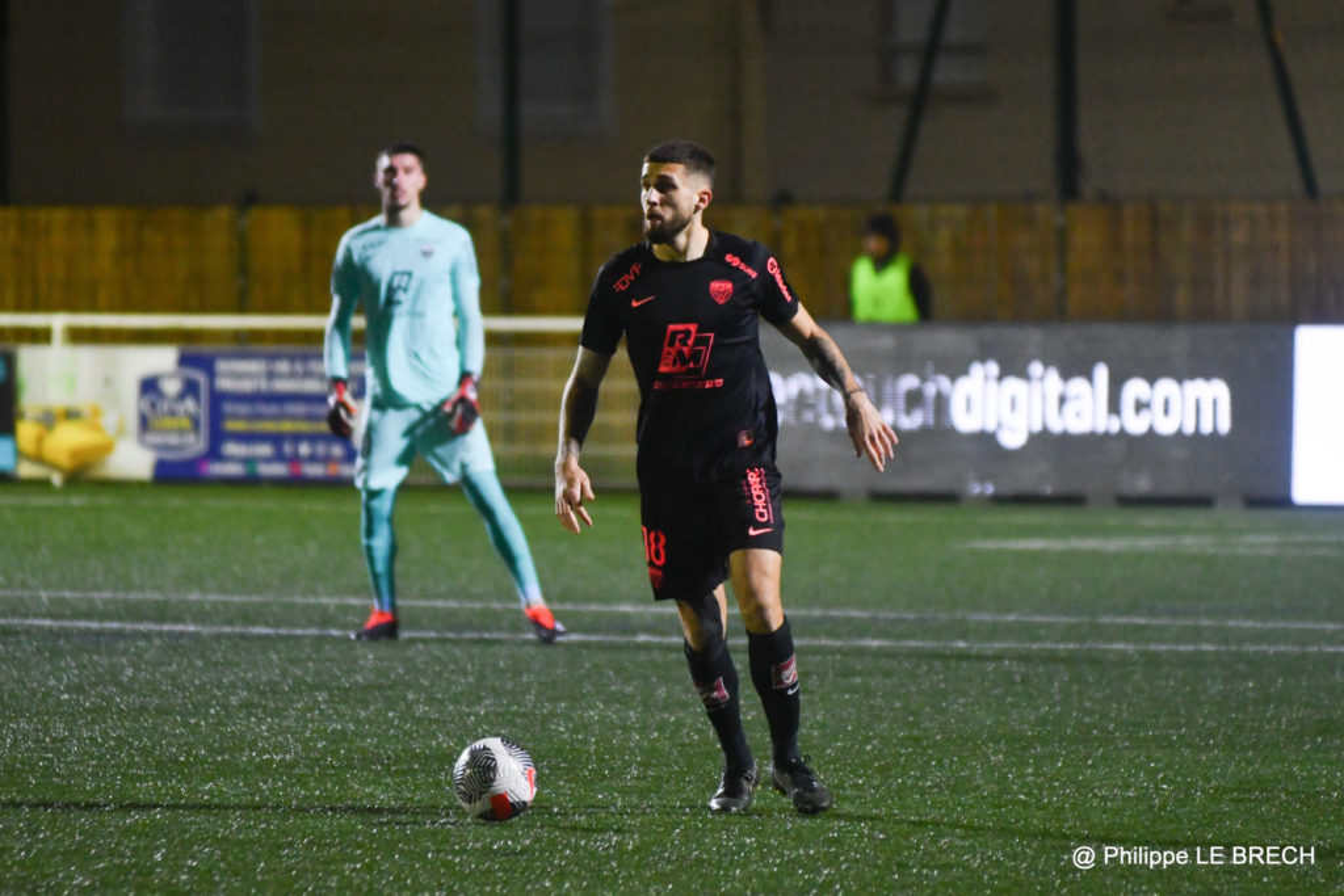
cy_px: 448
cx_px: 672
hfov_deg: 5.2
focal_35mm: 400
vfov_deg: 3.4
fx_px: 14934
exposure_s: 1/800
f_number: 2.8
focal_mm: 200
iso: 2000
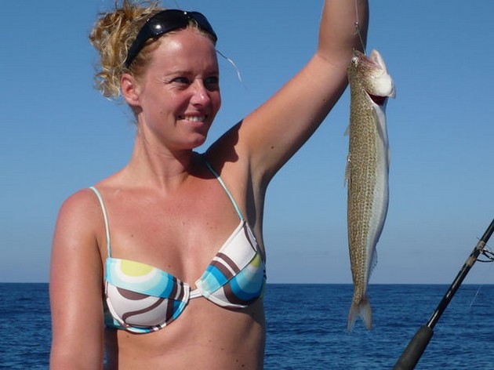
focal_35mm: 84
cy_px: 185
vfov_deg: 17.6
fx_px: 1198
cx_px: 247
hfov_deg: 23.3
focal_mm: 11.5
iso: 100
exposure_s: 1/250
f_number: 11
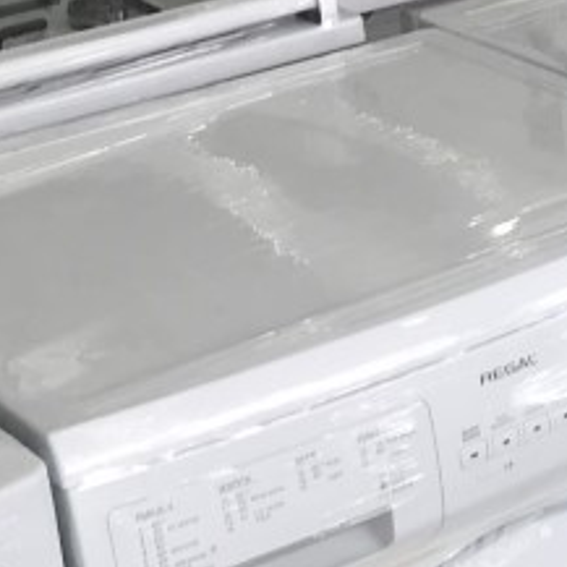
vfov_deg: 14.6
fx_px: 2168
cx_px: 899
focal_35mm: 117
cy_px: -16
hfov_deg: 13.8
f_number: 1.8
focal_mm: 3.99
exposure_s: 1/177
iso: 20
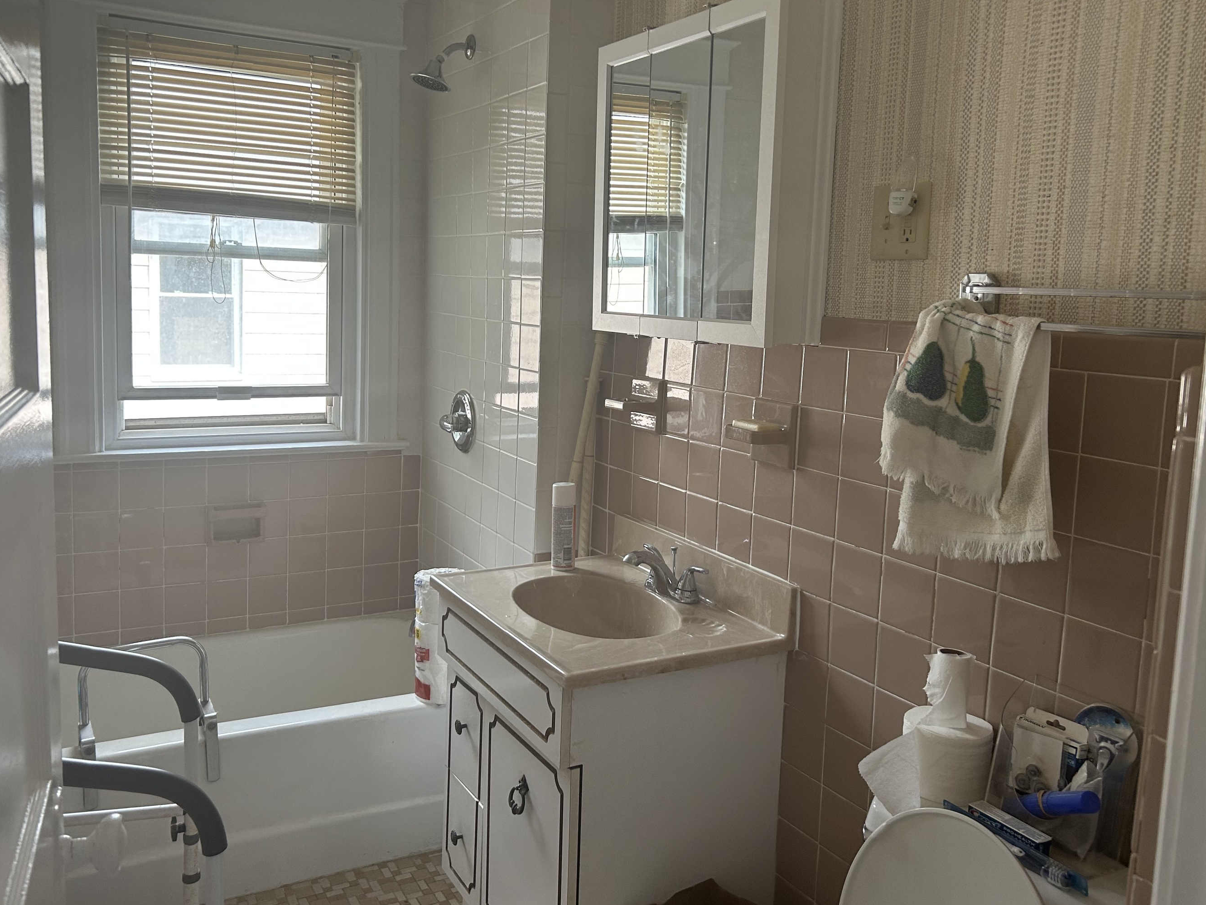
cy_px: 401
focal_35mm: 30
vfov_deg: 46.7
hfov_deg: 60.0
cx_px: 593
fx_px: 1045
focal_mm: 5.7
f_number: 1.5
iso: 100
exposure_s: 1/121
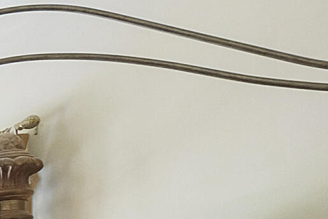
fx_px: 793
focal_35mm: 87
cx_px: -591
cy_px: 392
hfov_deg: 12.5
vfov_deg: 14.0
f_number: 8
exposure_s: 1/100
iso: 250
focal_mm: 10
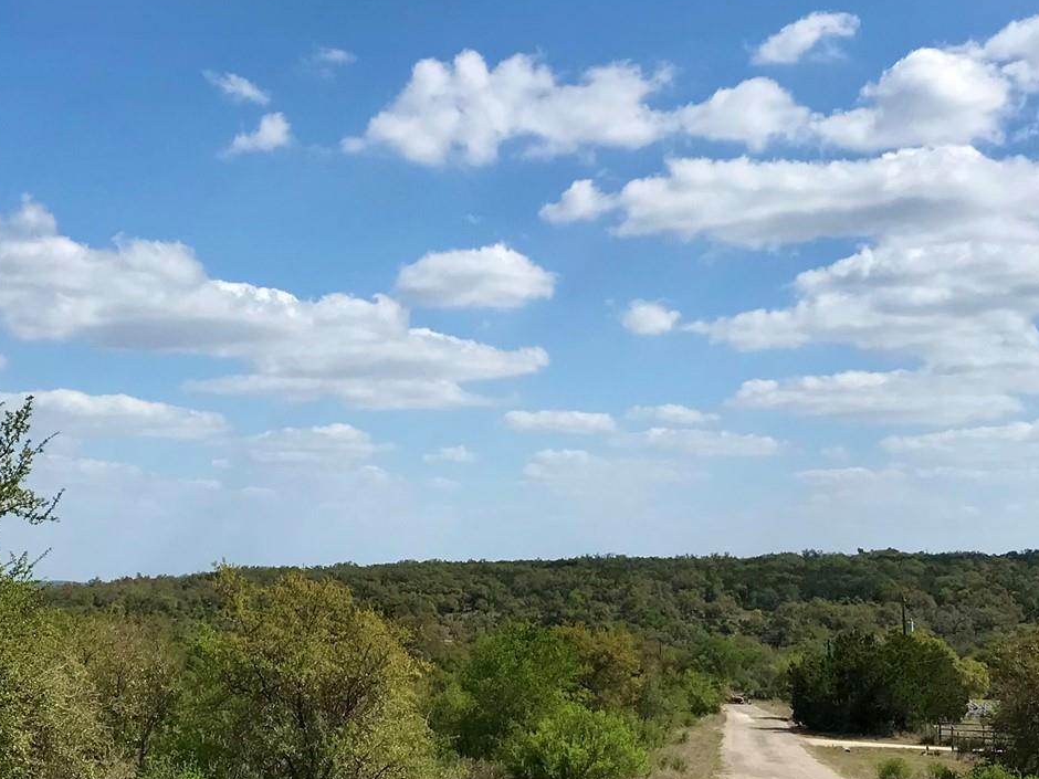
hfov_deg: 31.6
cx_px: 443
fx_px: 1831
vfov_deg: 24.0
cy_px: 359
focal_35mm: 61
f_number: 1.8
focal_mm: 3.99
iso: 25
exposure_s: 1/5319
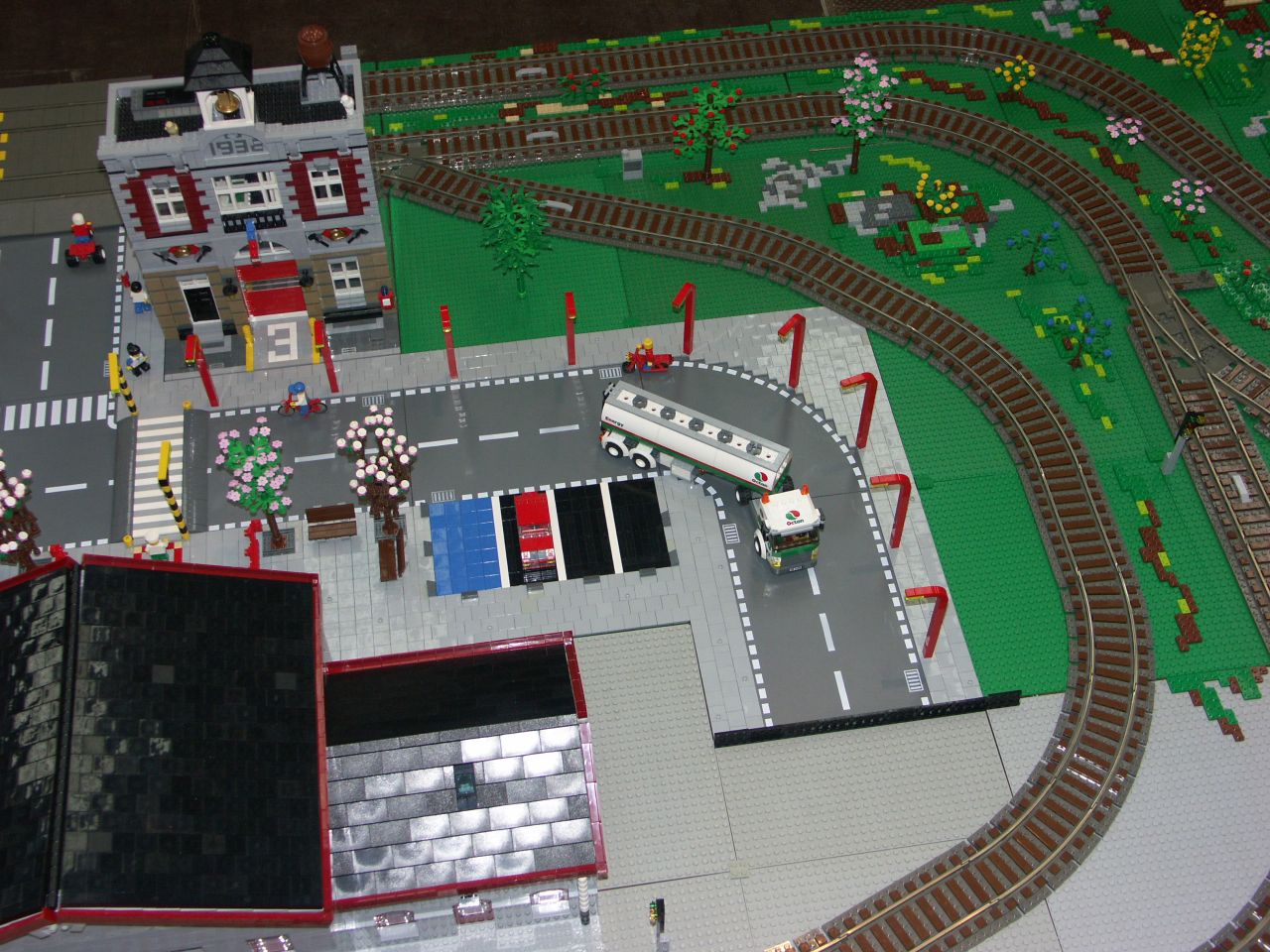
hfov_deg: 43.9
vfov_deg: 33.6
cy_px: 476
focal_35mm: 43
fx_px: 1578
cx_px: 635
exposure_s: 1/50
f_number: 2.8
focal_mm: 11.07
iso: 125
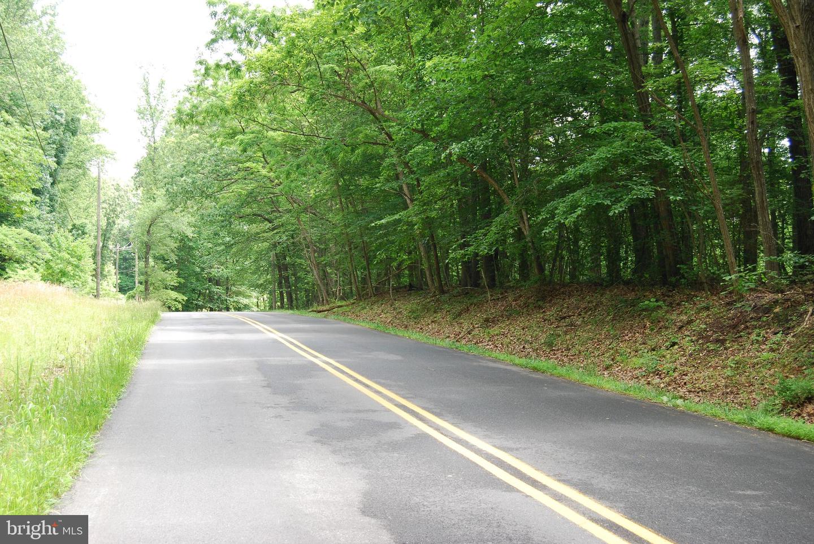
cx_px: 407
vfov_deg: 28.1
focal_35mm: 48
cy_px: 272
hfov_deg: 41.1
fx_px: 1086
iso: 200
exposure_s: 1/60
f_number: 6.3
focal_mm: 32
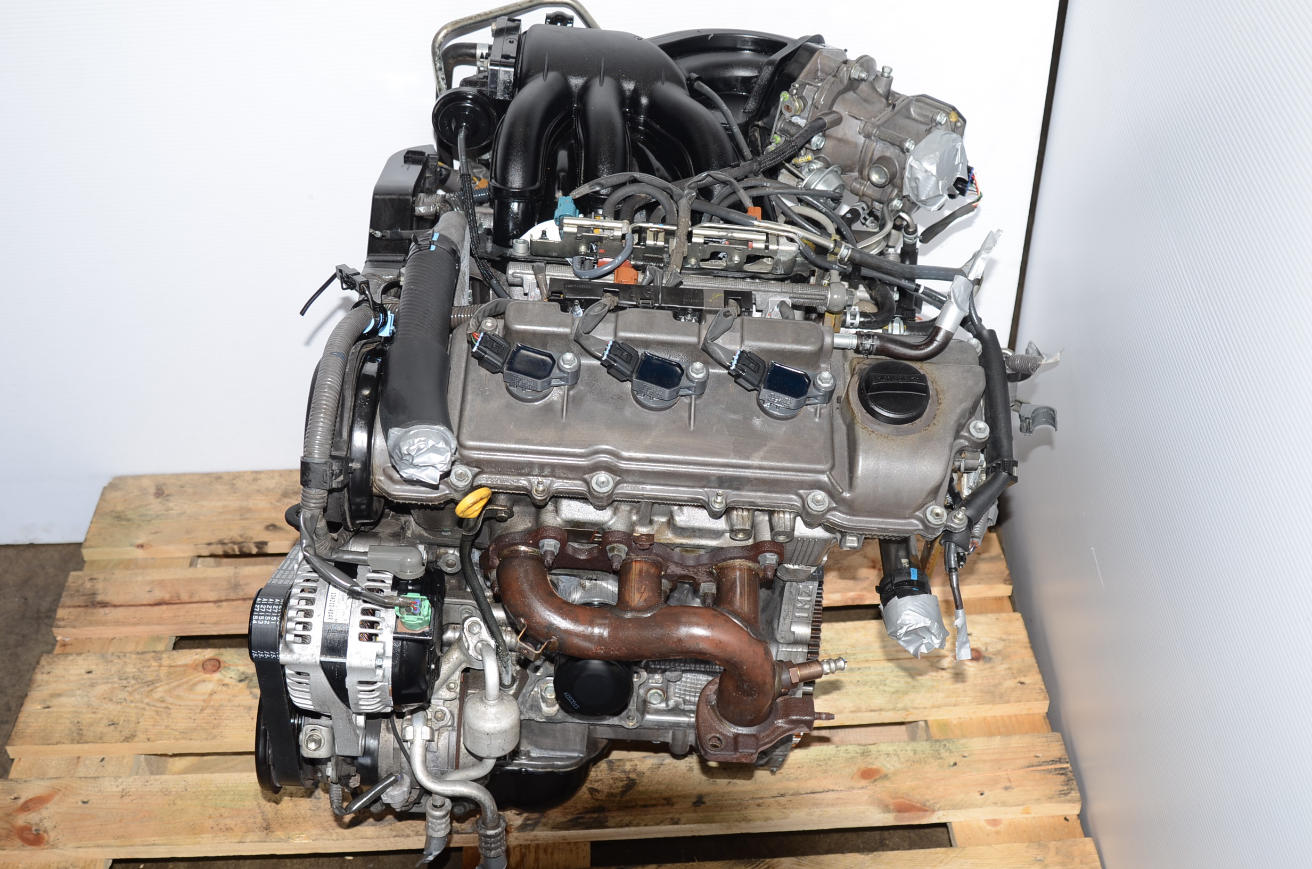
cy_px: 434
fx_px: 1418
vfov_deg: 34.1
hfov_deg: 49.6
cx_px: 656
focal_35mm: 39
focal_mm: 26
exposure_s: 1/100
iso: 100
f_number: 5
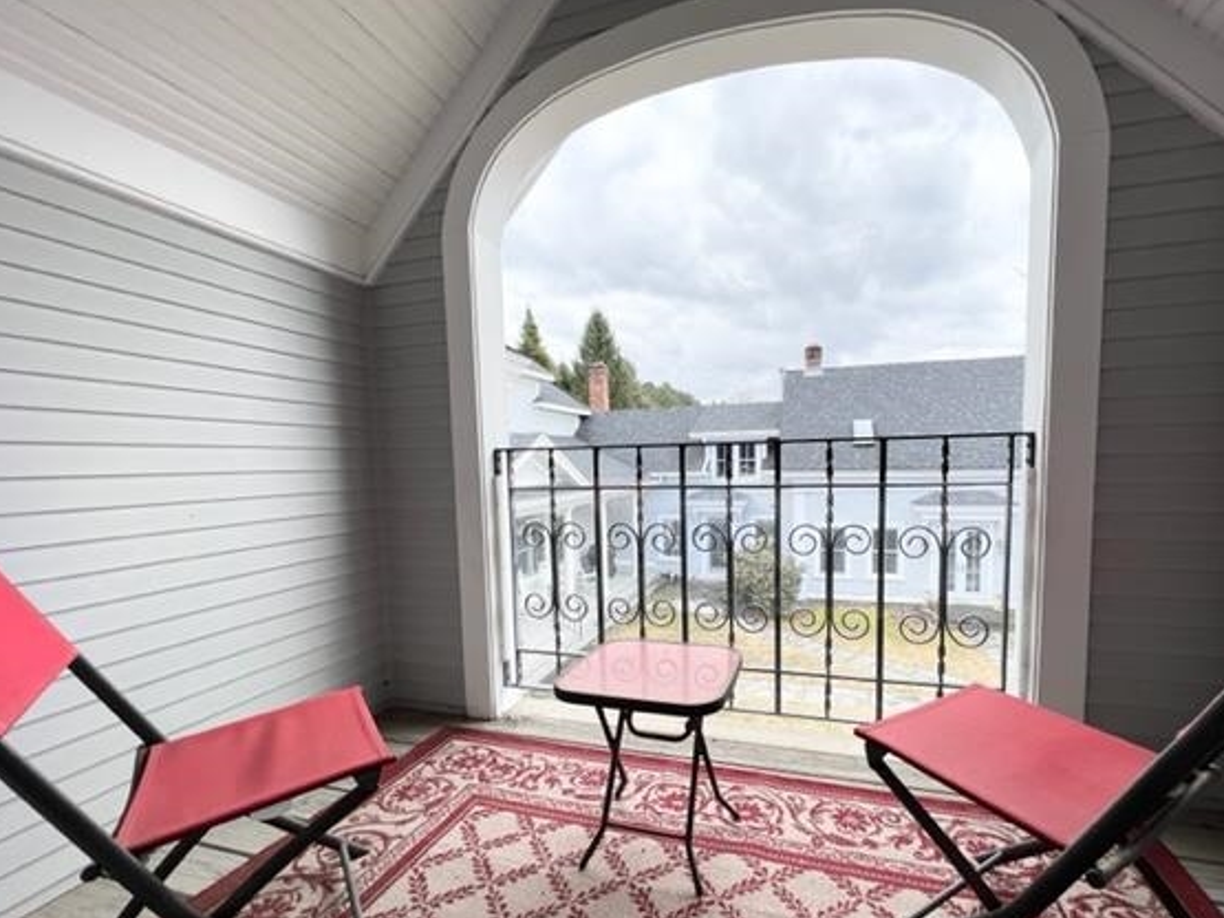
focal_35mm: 15
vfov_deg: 81.5
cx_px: 659
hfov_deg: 98.0
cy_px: 503
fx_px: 530
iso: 32
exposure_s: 1/261
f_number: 1.8
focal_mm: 1.57
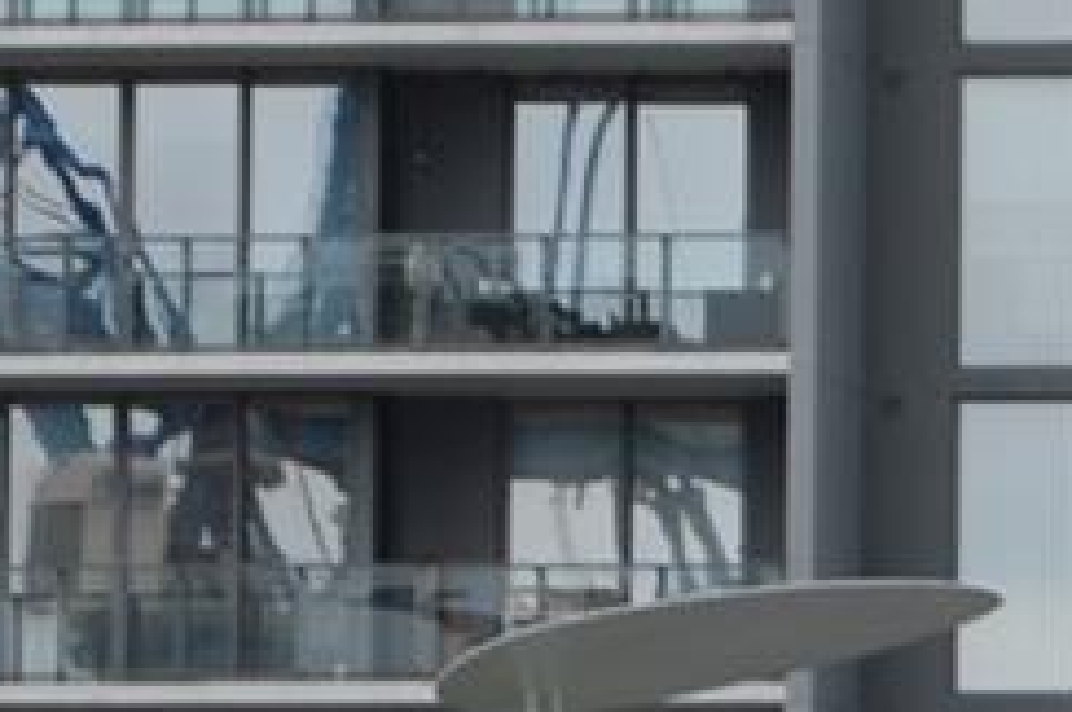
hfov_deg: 3.8
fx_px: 16097
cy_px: 490
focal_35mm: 541
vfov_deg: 2.5
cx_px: 1709
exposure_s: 1/125
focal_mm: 55
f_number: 5.6
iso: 110
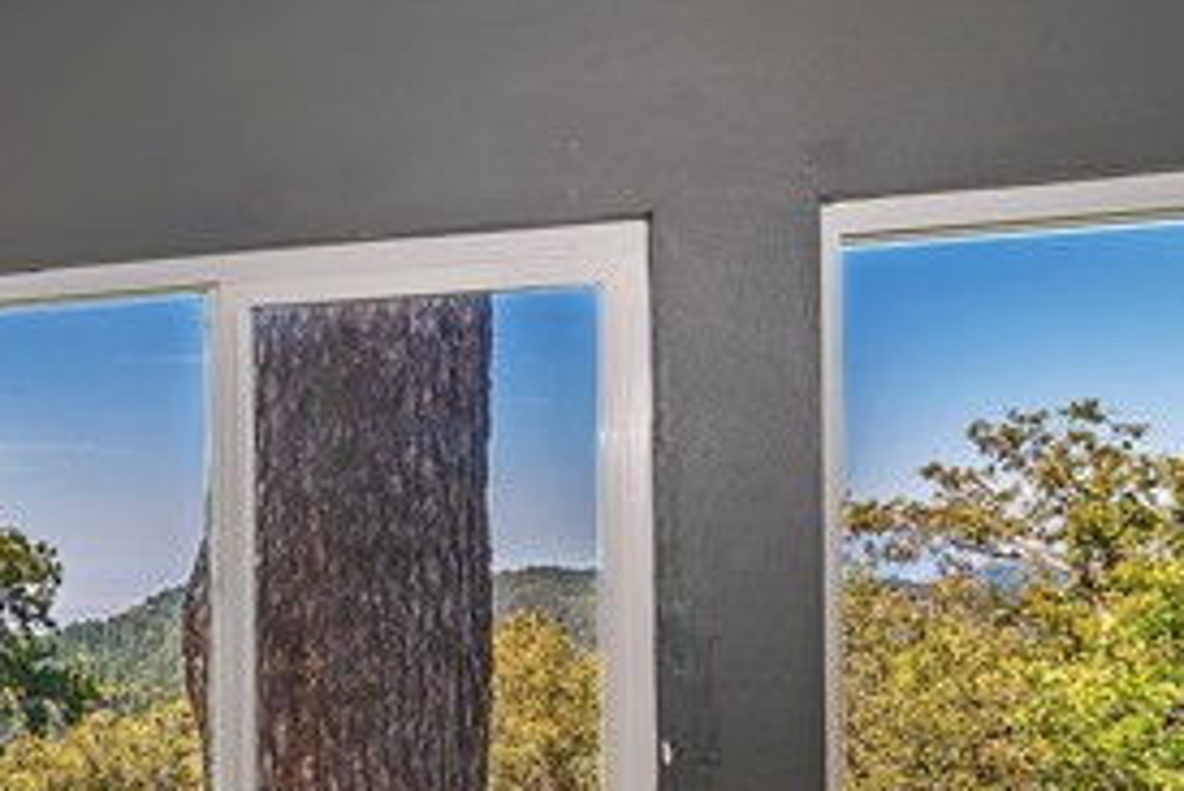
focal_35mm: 35
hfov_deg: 49.7
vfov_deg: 37.3
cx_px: 169
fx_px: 1152
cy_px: 560
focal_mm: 10
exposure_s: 1/30
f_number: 8
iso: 100
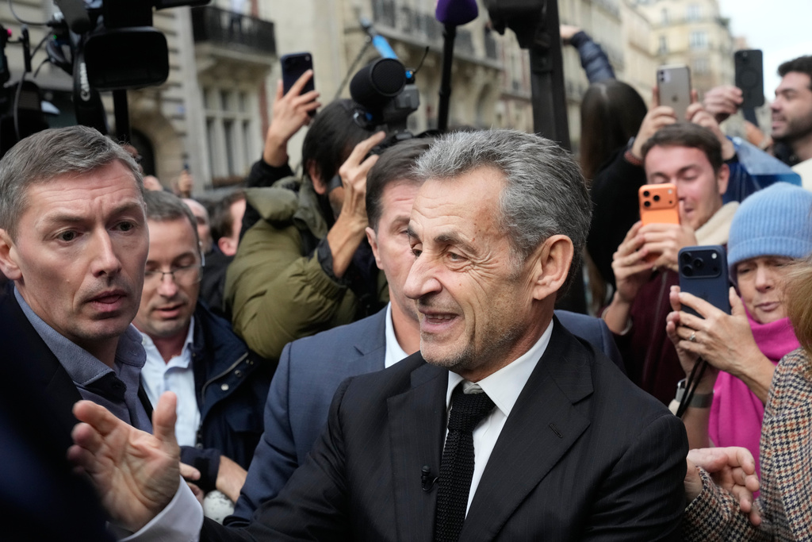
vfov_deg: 23.4
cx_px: 406
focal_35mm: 58
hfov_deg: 34.5
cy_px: 271
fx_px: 1308
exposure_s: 1/500
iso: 4000
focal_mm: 58
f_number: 7.1
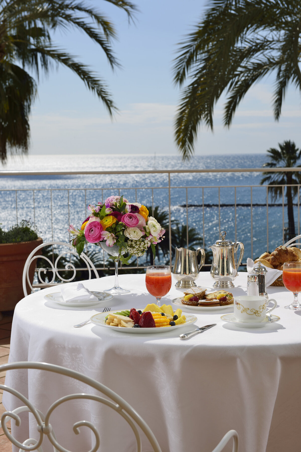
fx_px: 752
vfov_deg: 33.4
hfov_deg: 22.6
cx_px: 150
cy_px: 226
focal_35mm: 60
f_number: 10
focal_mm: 60
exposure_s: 1/200
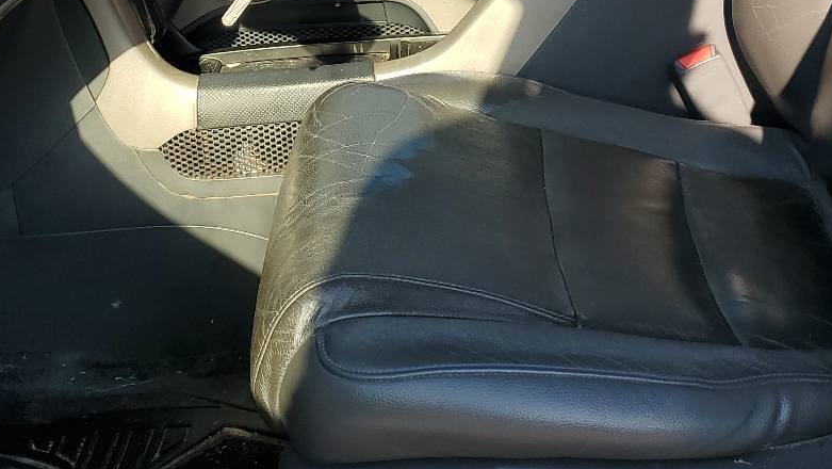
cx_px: 341
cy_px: 1
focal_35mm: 58
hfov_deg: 35.9
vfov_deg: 20.1
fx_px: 1280
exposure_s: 1/1000
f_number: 1.5
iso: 50
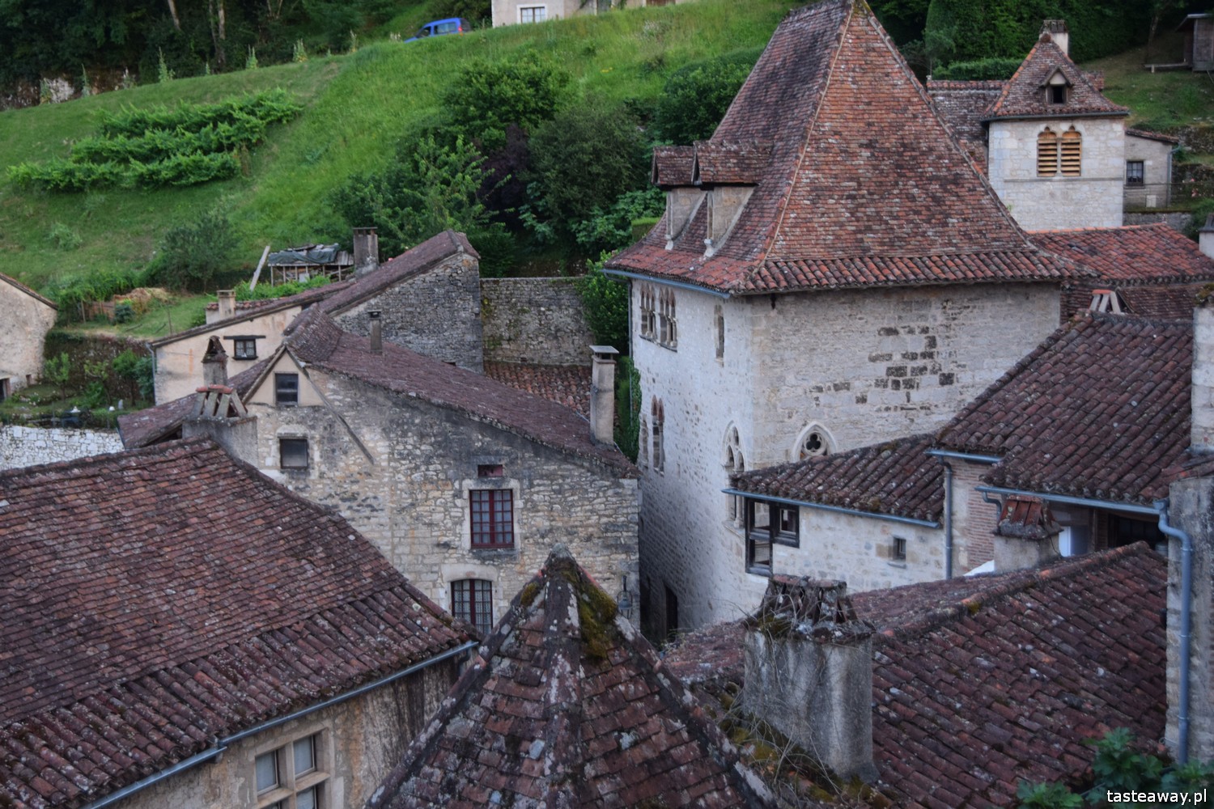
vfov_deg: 26.5
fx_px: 1720
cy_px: 404
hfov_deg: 38.9
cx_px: 607
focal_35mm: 51
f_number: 4.2
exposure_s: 1/60
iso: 1000
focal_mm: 34
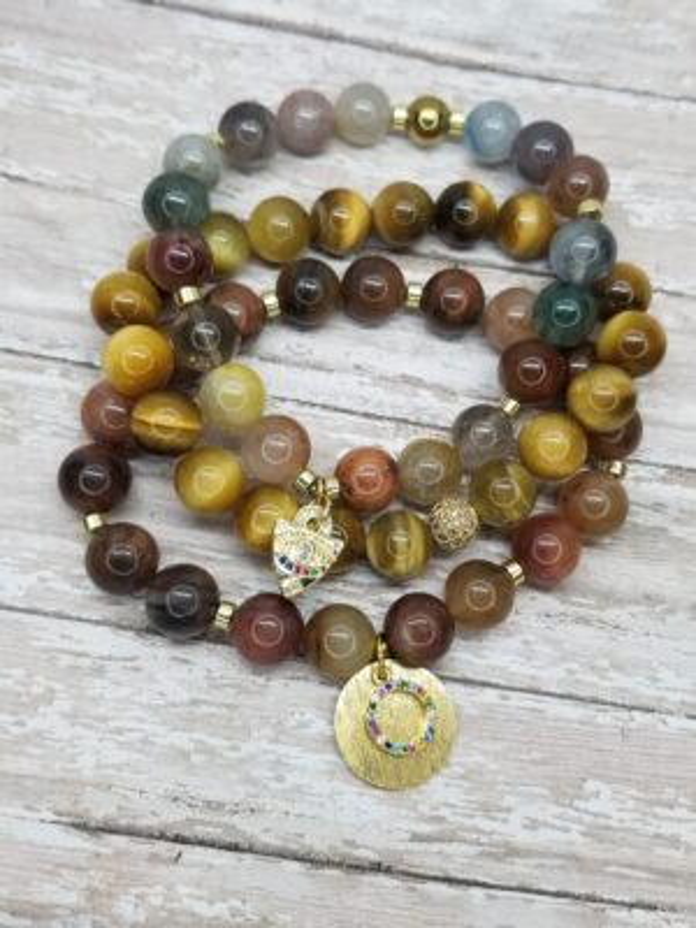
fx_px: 697
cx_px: 348
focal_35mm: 26
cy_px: 464
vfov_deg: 67.3
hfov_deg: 53.1
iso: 64
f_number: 1.7
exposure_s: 1/120
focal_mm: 4.25
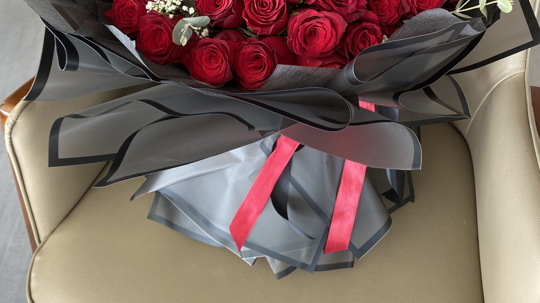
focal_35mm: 38
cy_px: 38
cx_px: 269
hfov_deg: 52.8
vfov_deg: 30.0
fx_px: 544
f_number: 1.8
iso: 80
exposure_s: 1/121
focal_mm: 4.25
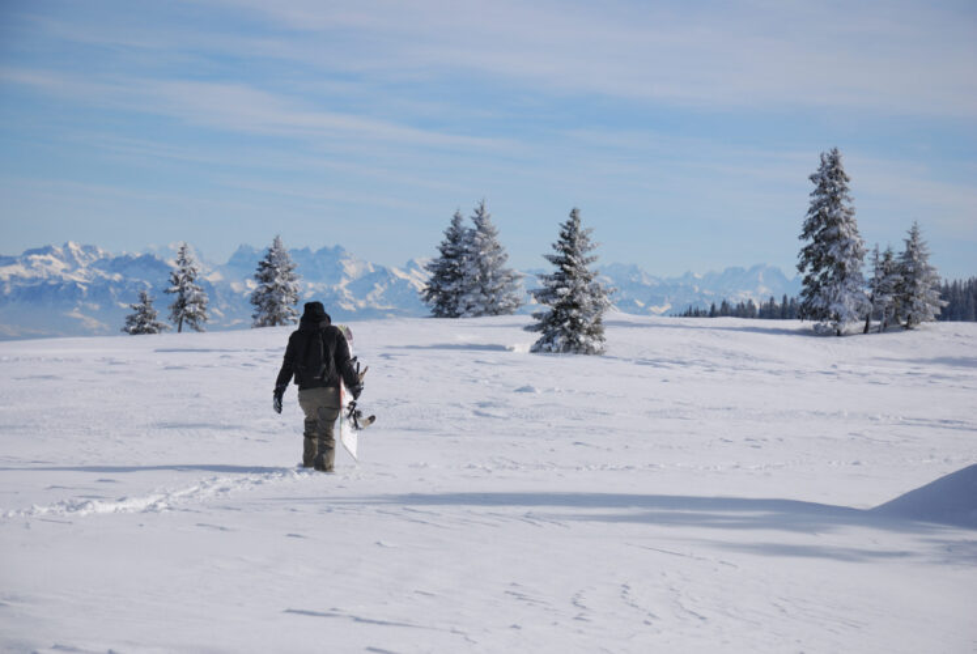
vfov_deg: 13.1
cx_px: 488
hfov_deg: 19.4
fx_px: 2853
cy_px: 327
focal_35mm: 105
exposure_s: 1/640
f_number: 7.1
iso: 100
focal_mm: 70
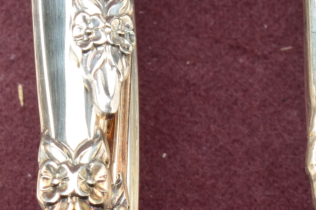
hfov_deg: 6.1
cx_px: 4
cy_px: 68
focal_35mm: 339
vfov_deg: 4.0
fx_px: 2970
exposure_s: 1/160
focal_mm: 55
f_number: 18
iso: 100
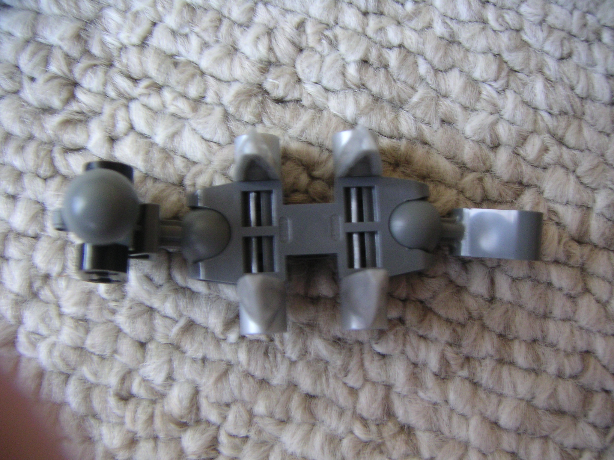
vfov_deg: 38.7
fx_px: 656
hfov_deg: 50.1
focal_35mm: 37
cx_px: 307
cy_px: 230
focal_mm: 5.7
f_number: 2.8
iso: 100
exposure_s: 1/10
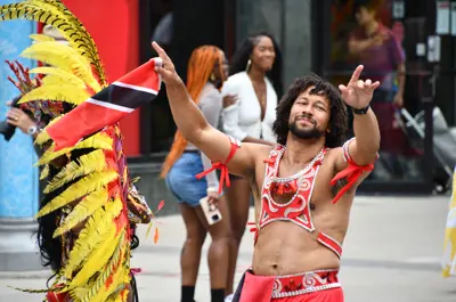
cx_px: 228
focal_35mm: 330
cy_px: 151
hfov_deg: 6.3
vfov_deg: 4.1
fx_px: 4172
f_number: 6.3
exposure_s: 1/500
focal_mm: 220
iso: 560
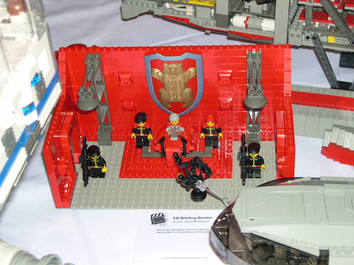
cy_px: 132
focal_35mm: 67
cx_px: 177
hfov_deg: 29.0
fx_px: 685
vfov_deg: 21.9
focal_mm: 14.2
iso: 100
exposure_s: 1/60
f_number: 3.7
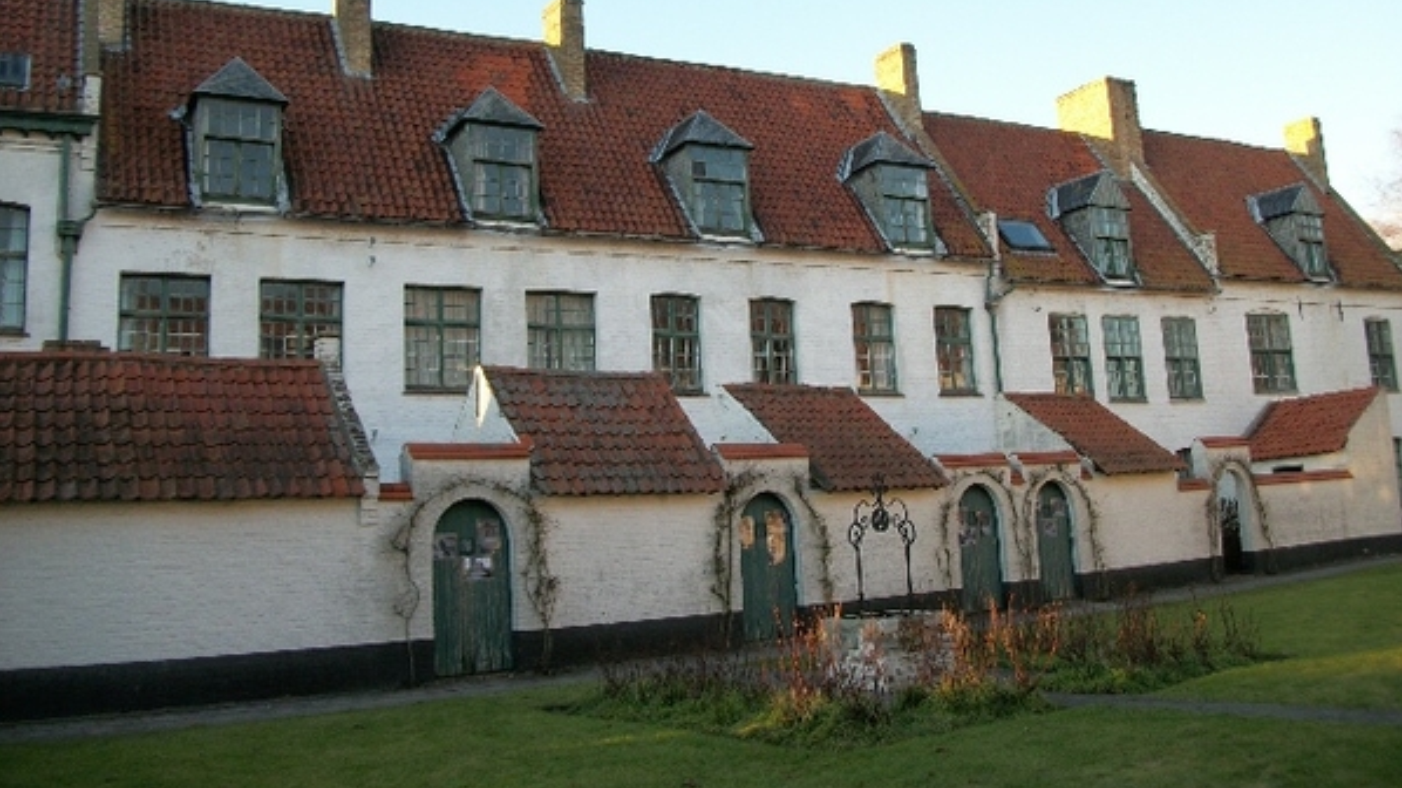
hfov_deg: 56.6
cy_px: 270
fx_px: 1301
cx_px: 701
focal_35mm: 35
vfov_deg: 33.4
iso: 80
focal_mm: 5.7
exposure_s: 1/200
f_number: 2.9
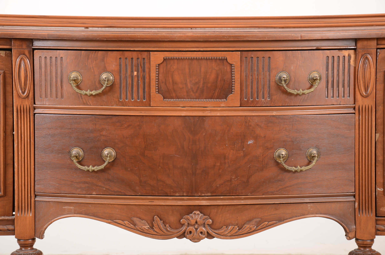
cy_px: 128
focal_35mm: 105
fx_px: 1121
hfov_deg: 19.5
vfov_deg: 13.0
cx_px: 192
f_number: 8
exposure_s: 1/160
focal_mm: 70
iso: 125
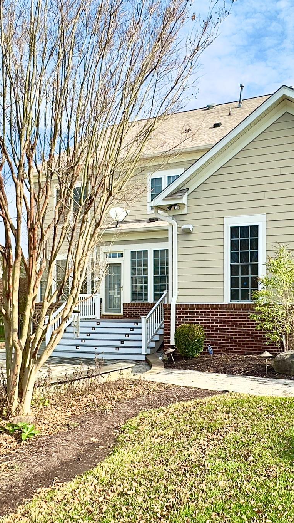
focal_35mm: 23
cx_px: 223
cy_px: 273
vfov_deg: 78.6
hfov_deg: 47.5
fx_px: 319
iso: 50
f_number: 2.2
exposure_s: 1/1125
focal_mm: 2.22
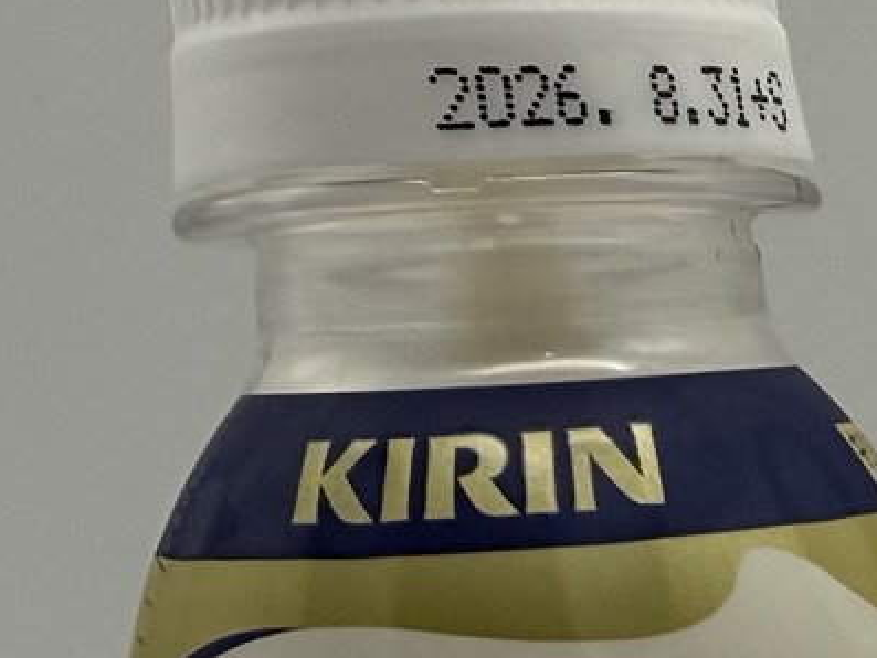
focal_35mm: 121
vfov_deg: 11.6
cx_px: 1765
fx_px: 3066
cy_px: 1044
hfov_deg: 13.8
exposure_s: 1/99
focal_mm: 2.22
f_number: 2.2
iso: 50
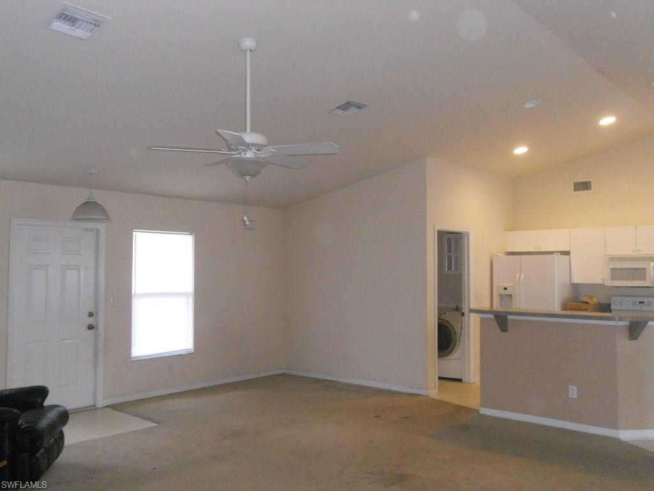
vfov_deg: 44.2
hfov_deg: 56.8
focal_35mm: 32
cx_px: 327
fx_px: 605
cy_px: 246
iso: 500
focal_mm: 5.8
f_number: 3.5
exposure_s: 1/25
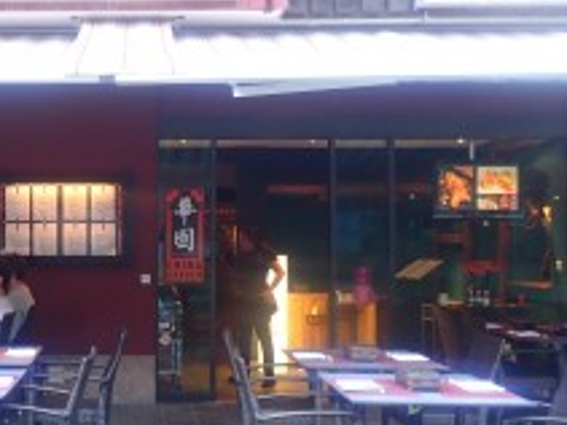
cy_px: 204
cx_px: 107
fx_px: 868
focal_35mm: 53
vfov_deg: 27.5
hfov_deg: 35.0
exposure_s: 1/50
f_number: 2
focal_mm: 4.5
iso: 200
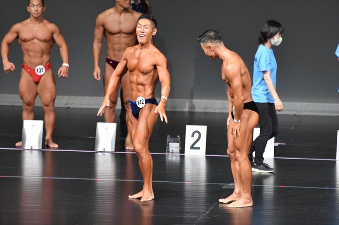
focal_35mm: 315
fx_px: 2965
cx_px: 170
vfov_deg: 4.4
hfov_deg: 6.5
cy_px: 112
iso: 5000
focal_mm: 210
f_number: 5.6
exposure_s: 1/400
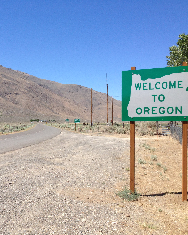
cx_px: 49
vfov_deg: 42.9
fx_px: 299
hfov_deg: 34.2
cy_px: 117
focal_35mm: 43
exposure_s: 1/1550
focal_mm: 4.13
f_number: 2.4
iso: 50
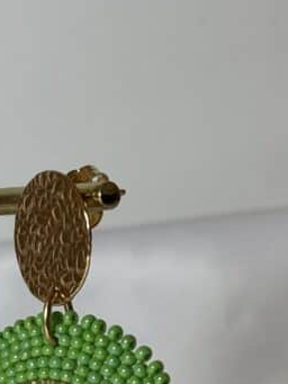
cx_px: 4
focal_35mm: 156
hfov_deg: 9.5
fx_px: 1729
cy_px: 494
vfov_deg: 12.3
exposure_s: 1/144
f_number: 1.6
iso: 32
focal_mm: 5.96
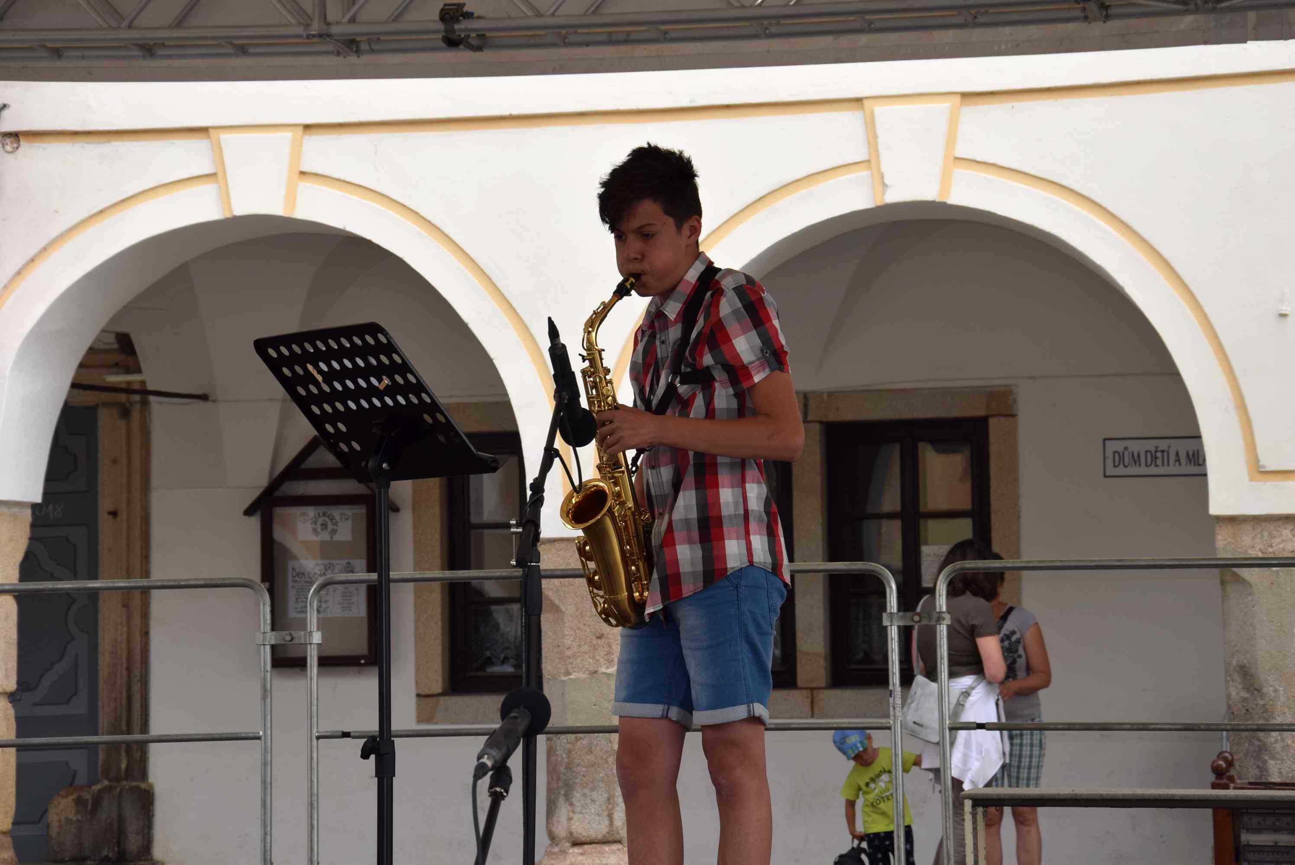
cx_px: 648
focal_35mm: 105
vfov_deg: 13.1
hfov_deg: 19.4
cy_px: 432
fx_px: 3780
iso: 100
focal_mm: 70
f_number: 8
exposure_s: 1/200
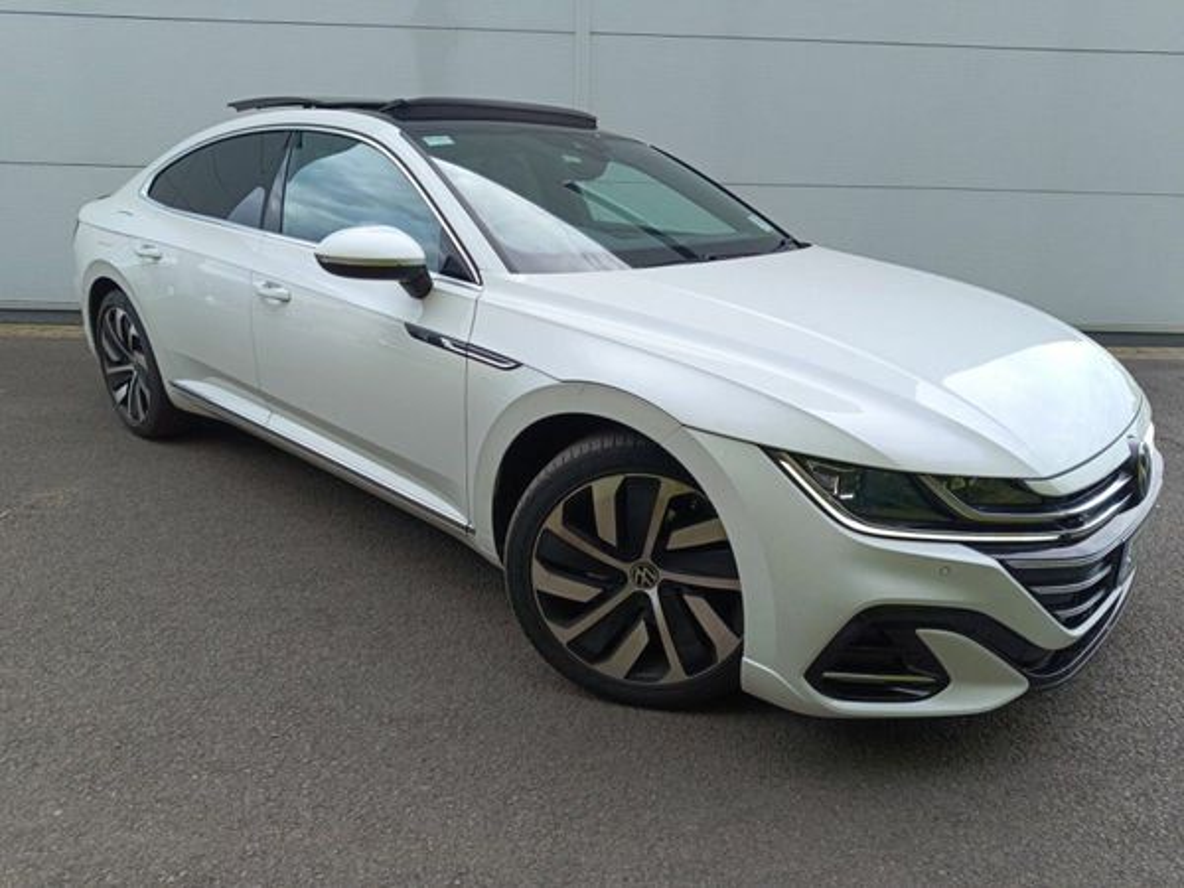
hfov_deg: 71.6
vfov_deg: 56.8
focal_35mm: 24
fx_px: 821
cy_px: 444
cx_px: 592
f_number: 1.88
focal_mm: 5.59
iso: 55
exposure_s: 1/513
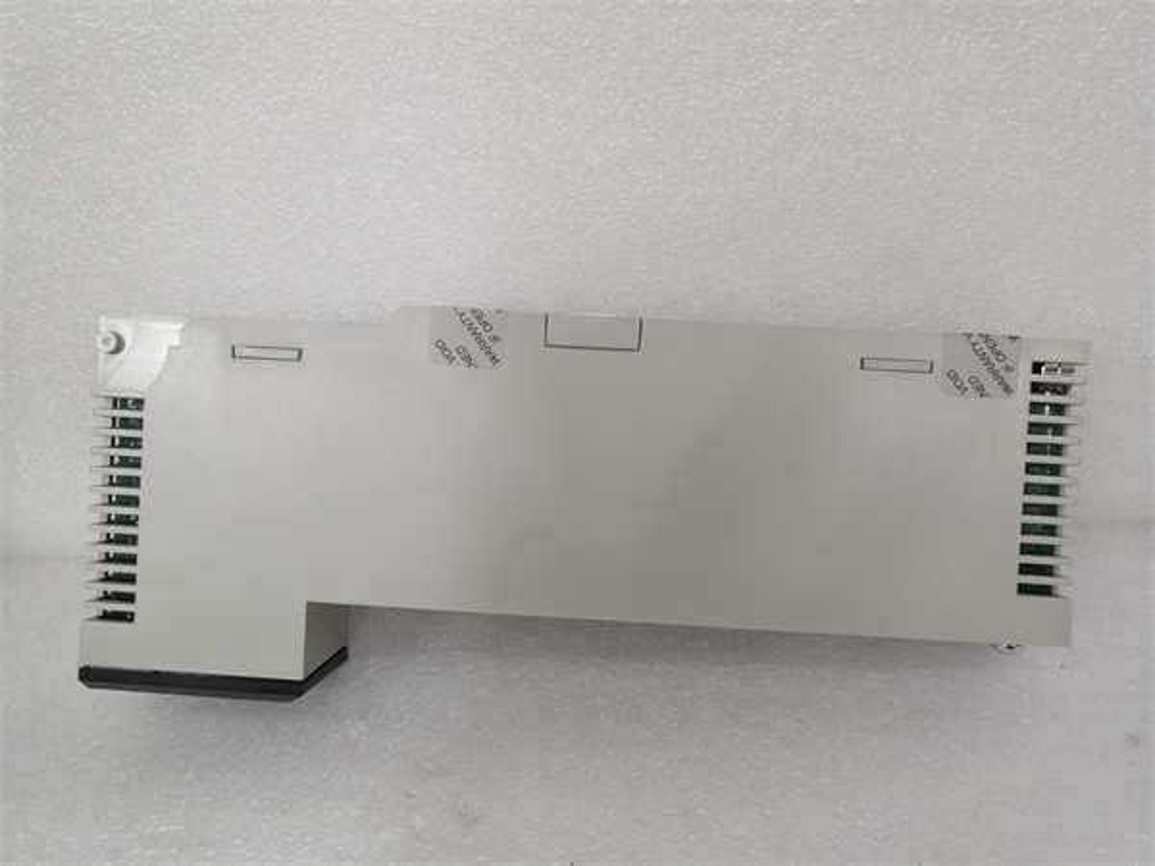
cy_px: 433
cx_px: 578
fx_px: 901
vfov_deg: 51.4
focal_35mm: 27
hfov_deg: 65.3
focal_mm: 3.95
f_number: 1.8
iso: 160
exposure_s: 1/33.3
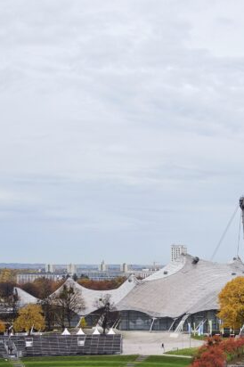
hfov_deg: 11.1
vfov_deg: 17.1
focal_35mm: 119
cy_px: 298
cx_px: 341
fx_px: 1212
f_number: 2
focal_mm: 8.72
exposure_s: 1/205
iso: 50
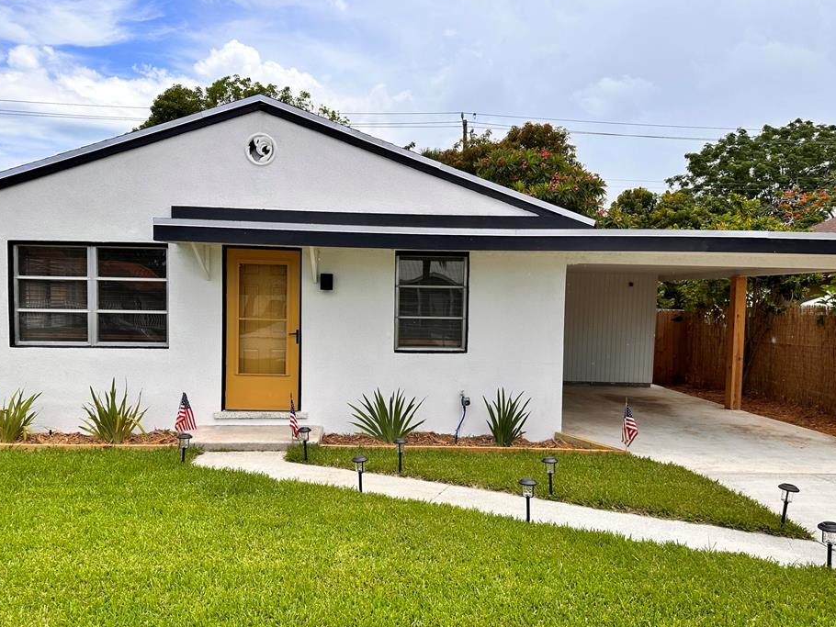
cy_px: 338
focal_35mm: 27
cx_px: 398
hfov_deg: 65.3
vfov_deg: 51.3
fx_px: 652
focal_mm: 6.86
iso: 80
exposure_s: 1/3472
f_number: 1.78
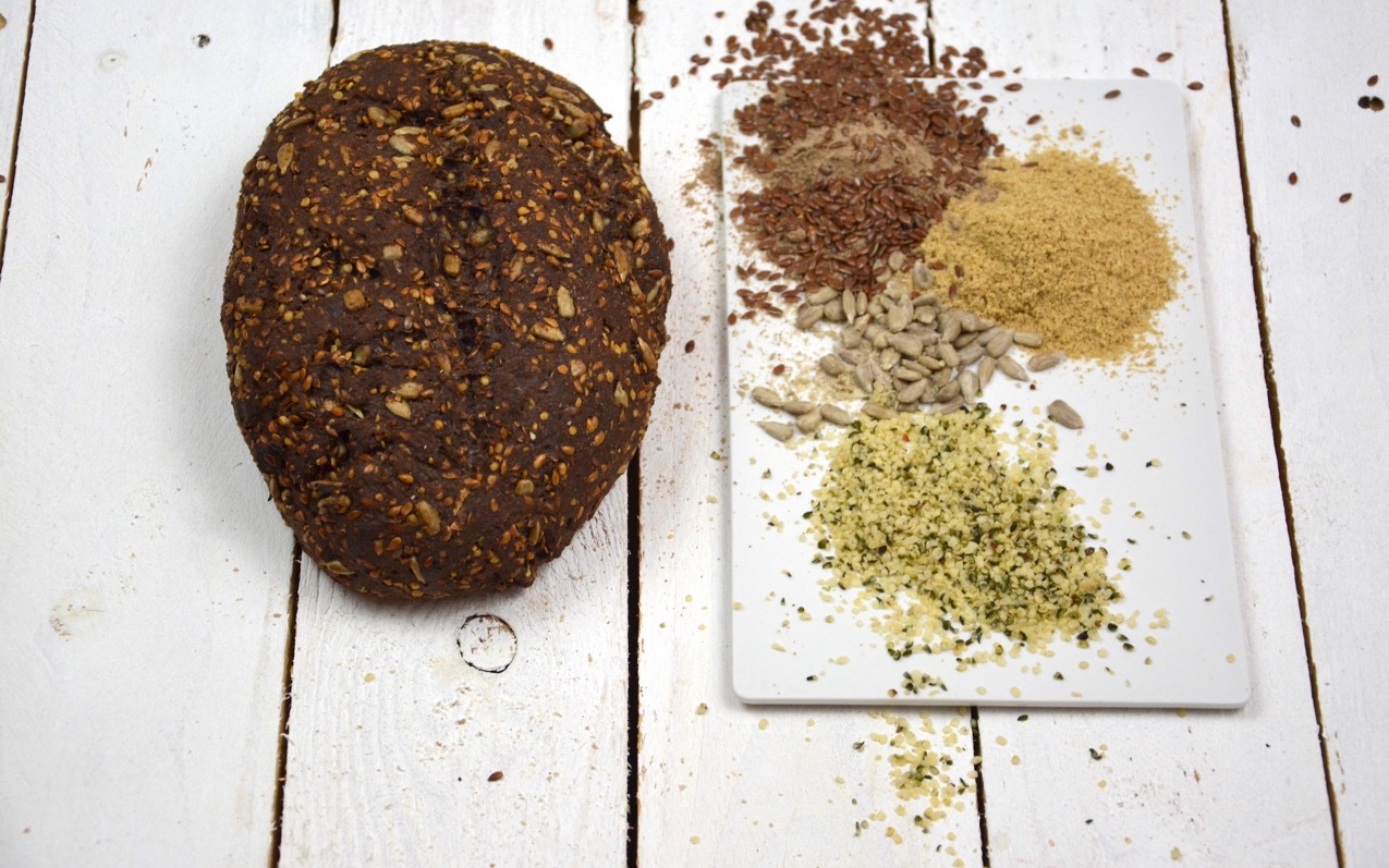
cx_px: 696
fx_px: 3369
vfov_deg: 14.7
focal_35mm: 89
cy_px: 410
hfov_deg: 23.3
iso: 1100
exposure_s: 1/125
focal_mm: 58
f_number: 5
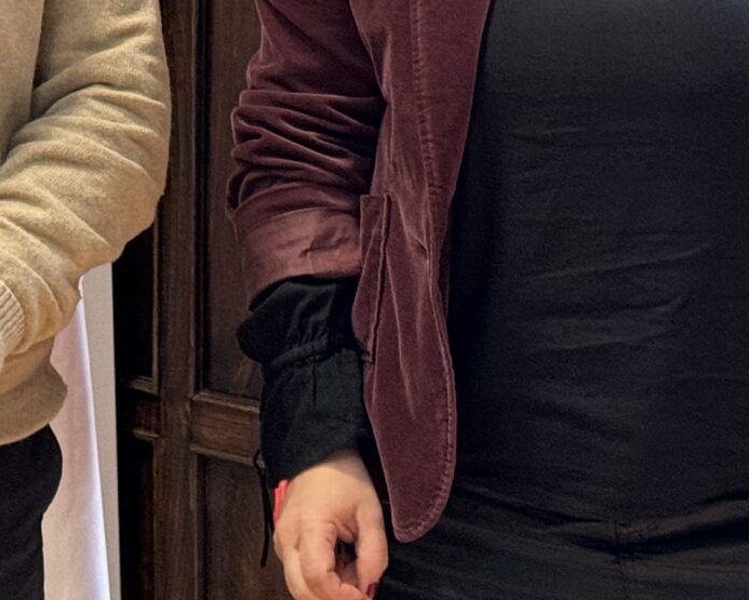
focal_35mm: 173
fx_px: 3837
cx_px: -36
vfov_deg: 8.8
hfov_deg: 11.0
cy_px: -144
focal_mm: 6.86
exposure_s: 1/59
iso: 250
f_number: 1.78
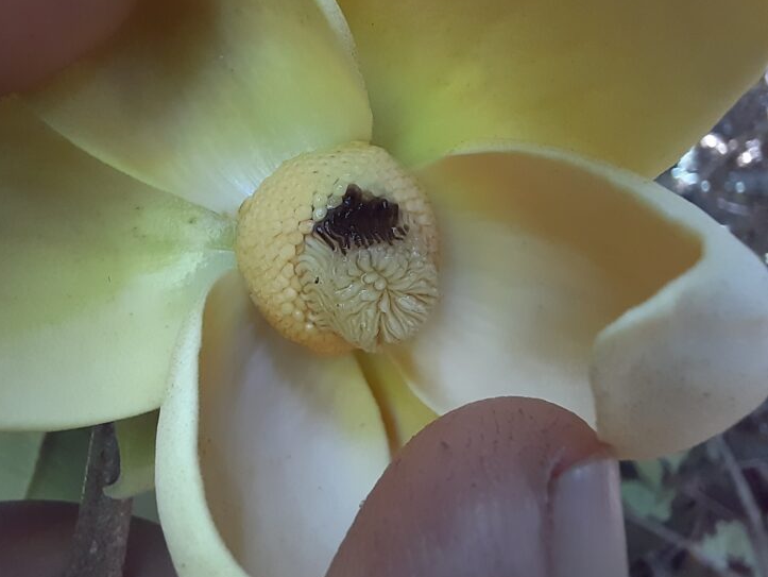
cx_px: 339
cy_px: 278
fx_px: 622
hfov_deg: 63.2
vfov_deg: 49.8
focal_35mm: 28
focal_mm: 2.13
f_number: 2.4
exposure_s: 1/30
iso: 250
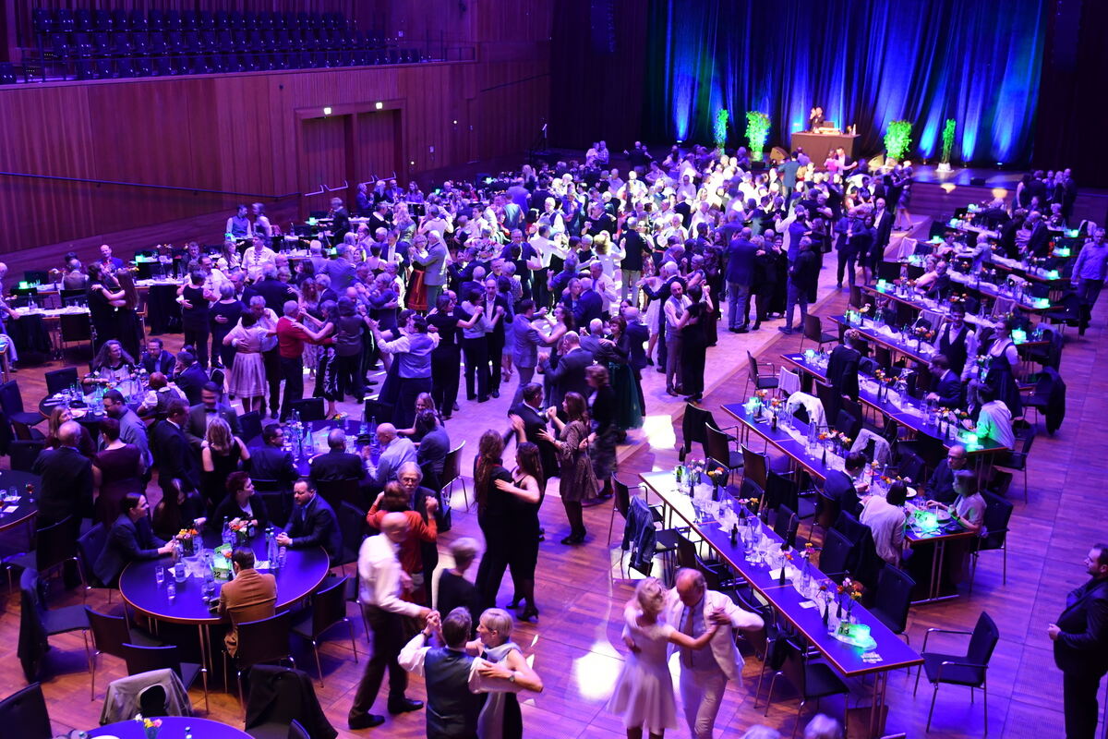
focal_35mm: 36
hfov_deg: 53.1
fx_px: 1108
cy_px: 370
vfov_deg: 36.9
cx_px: 554
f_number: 2.8
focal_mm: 24
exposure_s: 1/13
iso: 1250
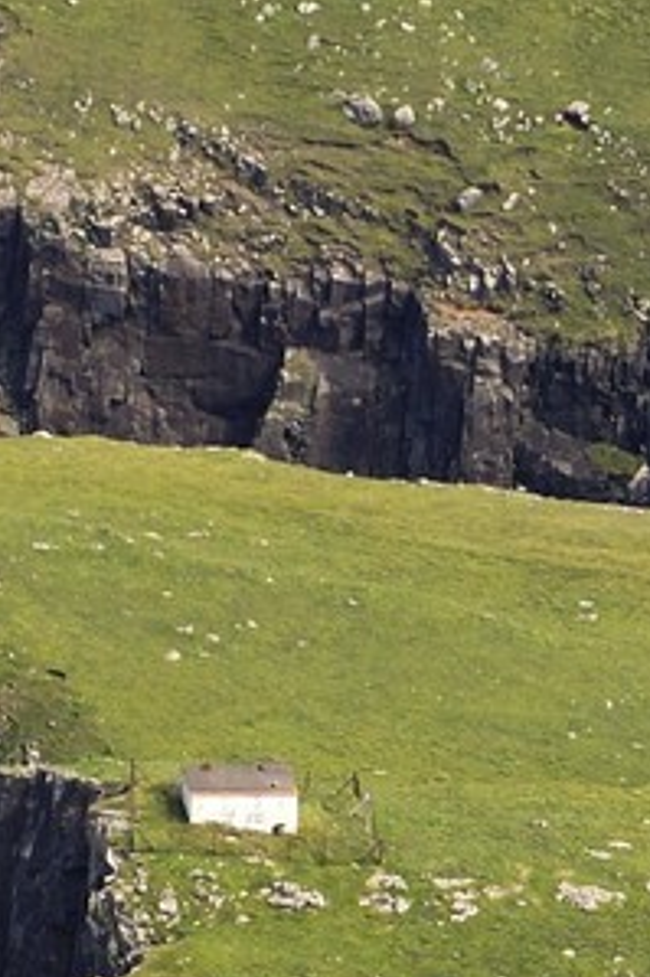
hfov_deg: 1.3
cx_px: -42
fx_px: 28983
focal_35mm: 1069
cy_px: 2294
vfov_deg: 1.9
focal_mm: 200
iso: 200
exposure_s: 1/800
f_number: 5.6
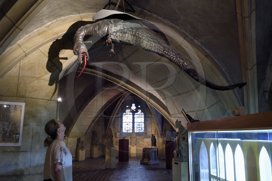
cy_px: 90
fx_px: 242
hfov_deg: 58.8
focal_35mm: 32
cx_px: 136
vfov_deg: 41.0
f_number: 6.3
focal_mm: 32
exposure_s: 1/13
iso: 1250
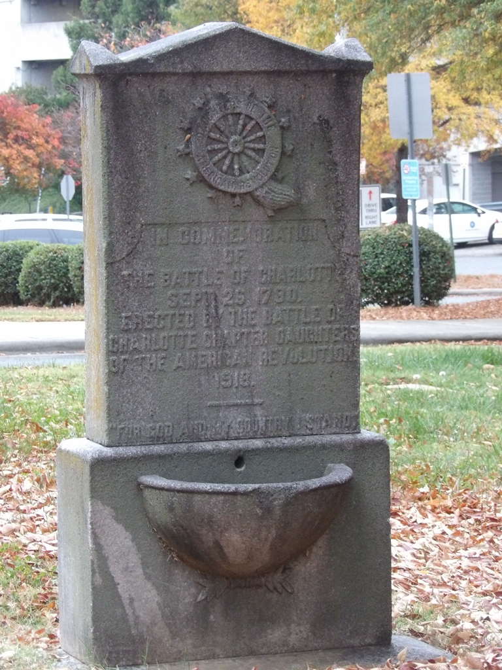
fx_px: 2765
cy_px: 335
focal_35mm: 143
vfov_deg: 13.8
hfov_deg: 10.4
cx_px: 251
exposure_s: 1/48
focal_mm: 25.6
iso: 800
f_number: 4.3
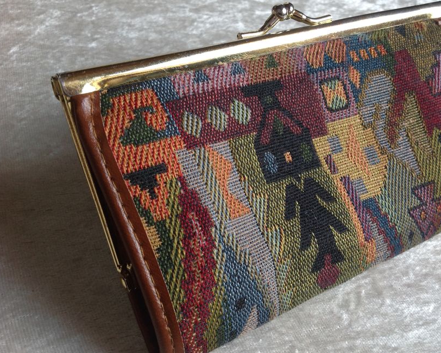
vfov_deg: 35.7
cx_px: 268
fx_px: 548
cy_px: 185
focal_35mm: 42
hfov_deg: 43.6
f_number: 2.4
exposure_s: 1/30
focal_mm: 4.28
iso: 64
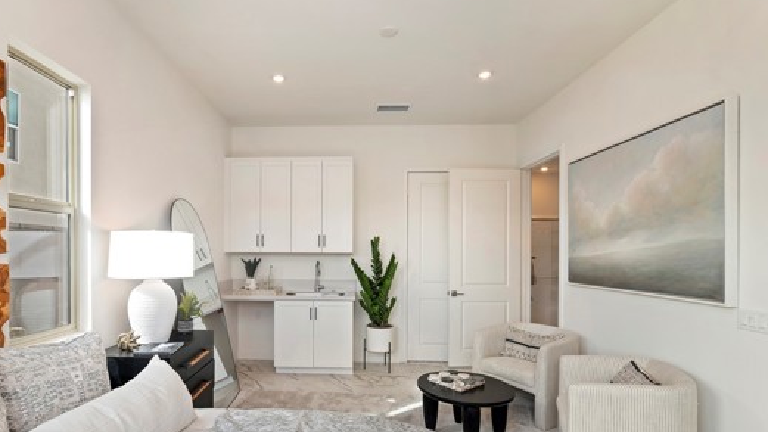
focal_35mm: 18
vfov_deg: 60.6
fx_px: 367
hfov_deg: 91.8
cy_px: 257
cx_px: 320
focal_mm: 14
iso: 500
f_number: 10
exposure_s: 1/30
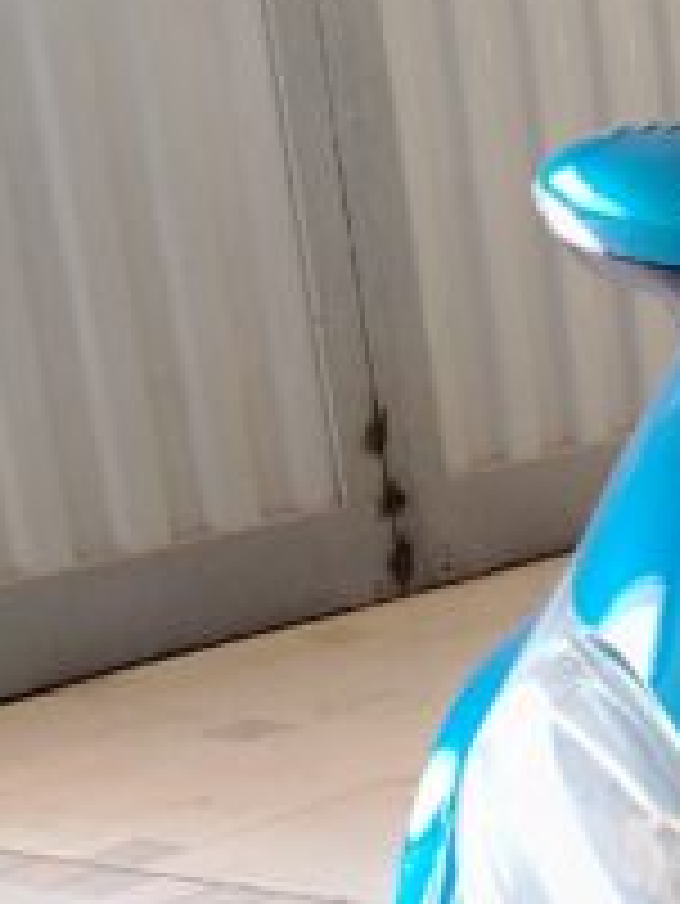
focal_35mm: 122
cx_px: 1644
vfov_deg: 15.5
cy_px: 1120
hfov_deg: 10.4
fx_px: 3192
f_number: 1.75
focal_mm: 5.25
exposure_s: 1/50
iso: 322
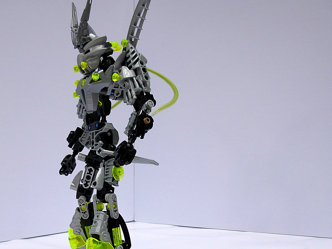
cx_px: 109
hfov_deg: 35.8
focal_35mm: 53
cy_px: 155
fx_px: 508
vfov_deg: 27.4
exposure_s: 1/144
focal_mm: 6.3
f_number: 2.9
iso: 79
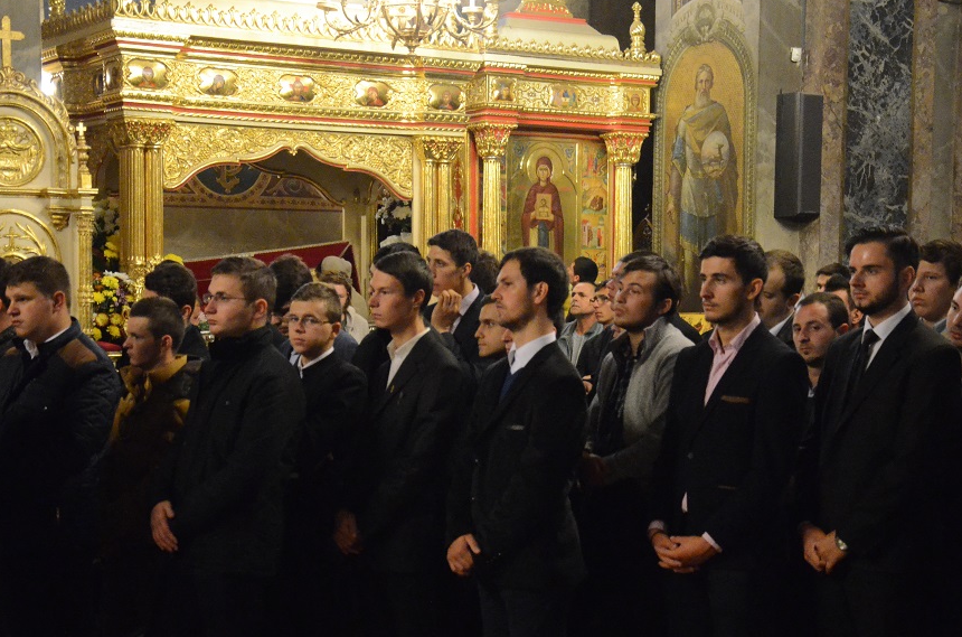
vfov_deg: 20.1
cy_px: 428
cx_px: 485
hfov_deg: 30.1
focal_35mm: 67
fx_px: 1786
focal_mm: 32
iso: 5000
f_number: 4.2
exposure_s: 1/30
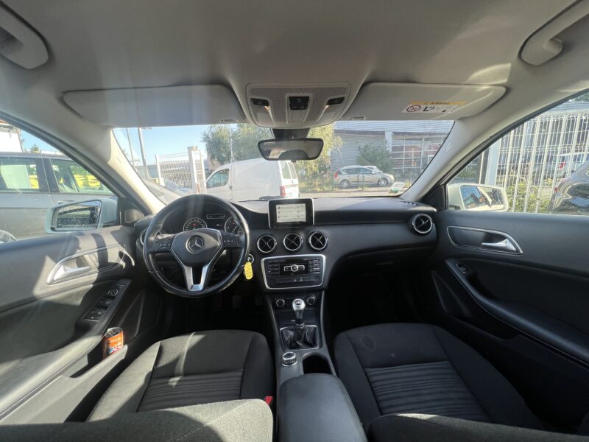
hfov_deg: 106.2
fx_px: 221
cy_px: 221
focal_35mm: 13
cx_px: 294
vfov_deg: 89.9
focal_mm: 1.57
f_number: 1.8
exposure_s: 1/142
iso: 32
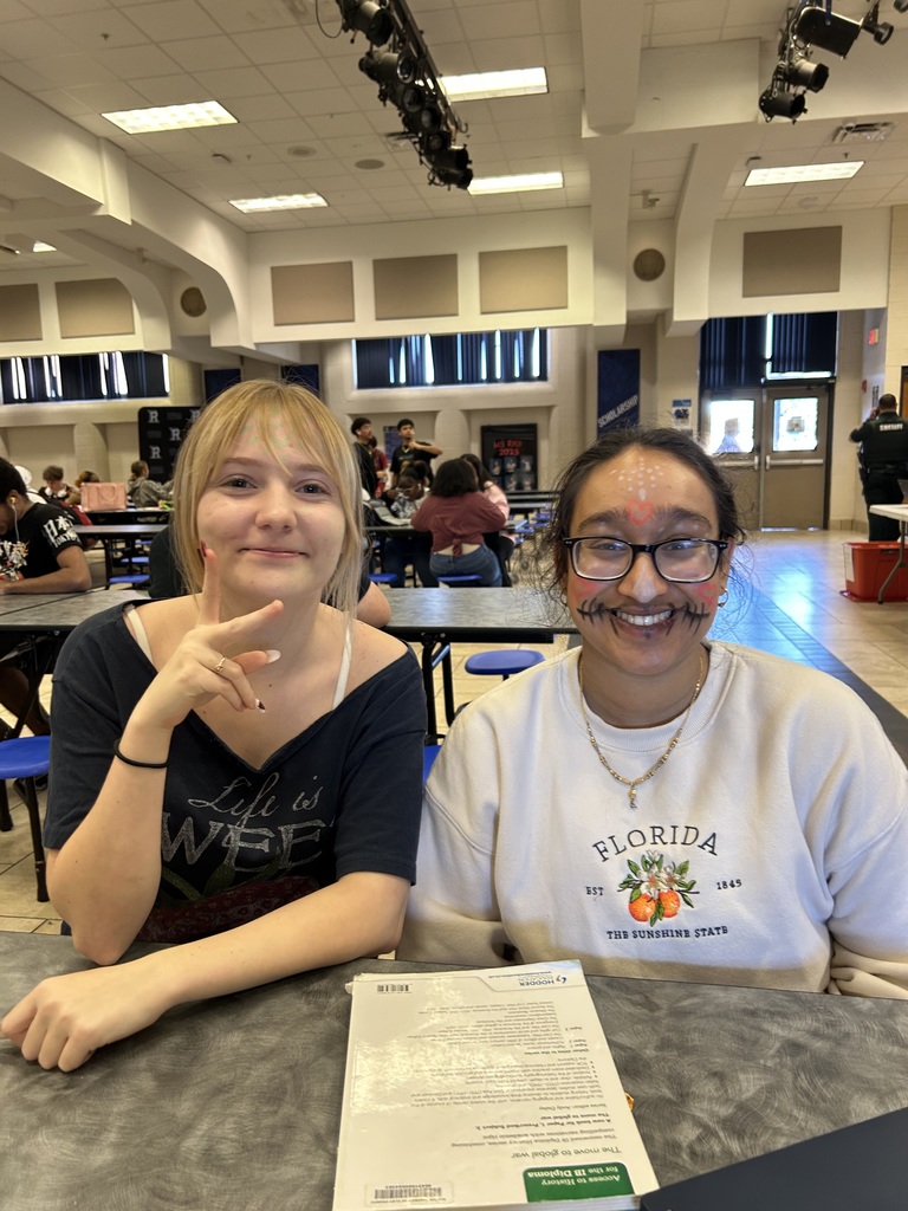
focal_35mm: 26
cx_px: 454
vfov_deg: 67.3
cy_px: 606
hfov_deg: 53.1
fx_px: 909
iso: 125
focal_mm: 5.7
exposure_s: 1/60
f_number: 1.5
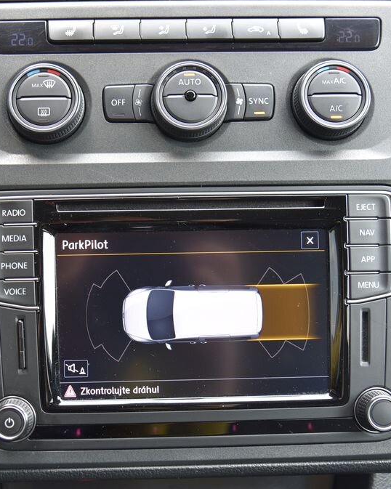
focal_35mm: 50
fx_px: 724
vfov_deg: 37.3
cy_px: 244
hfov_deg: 30.1
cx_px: 153
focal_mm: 35
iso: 500
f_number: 4
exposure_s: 1/40
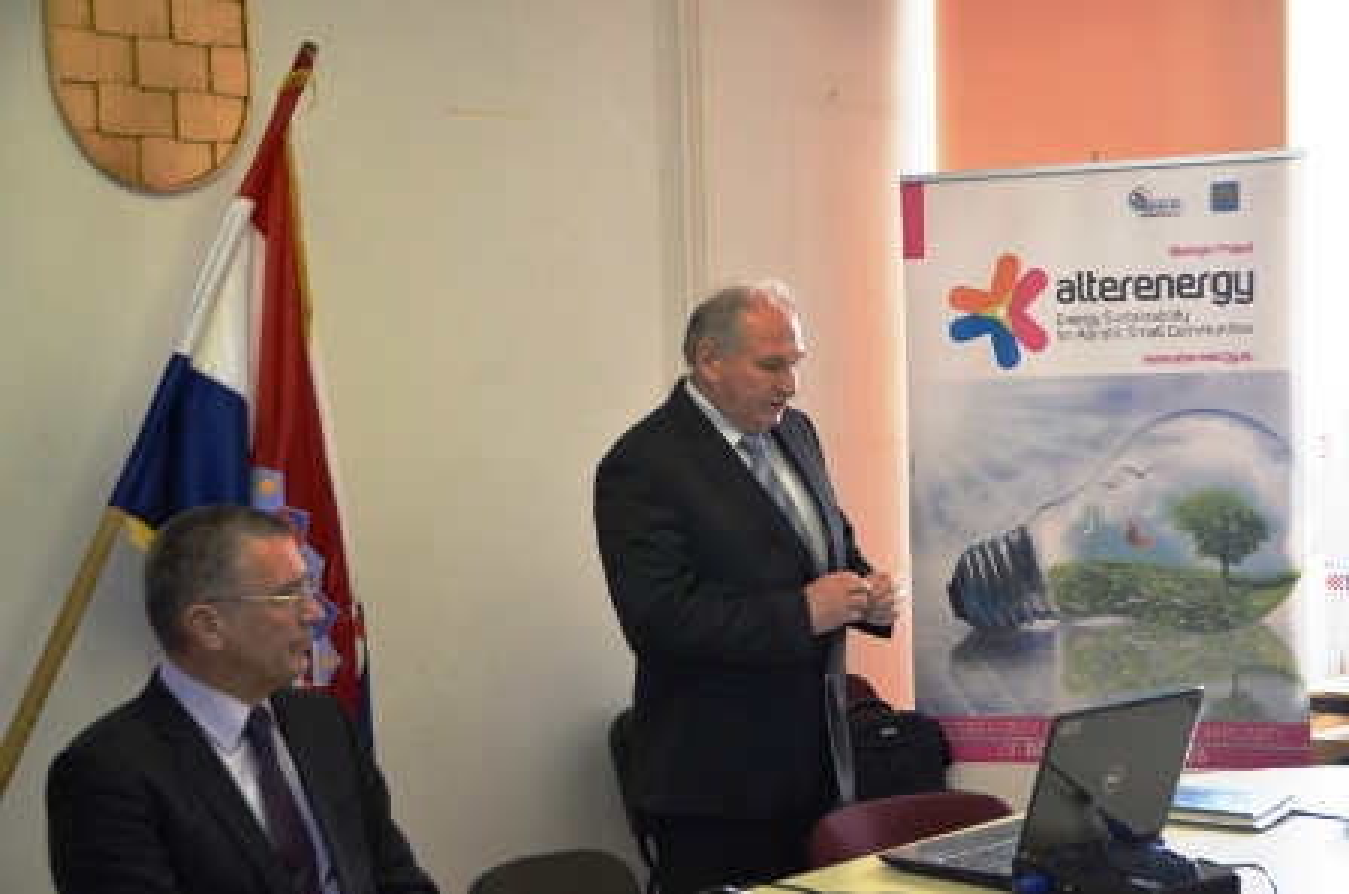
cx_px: 674
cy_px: 447
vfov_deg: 21.5
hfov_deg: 31.9
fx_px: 2357
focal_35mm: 63
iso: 560
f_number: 4.5
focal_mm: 42
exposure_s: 1/60
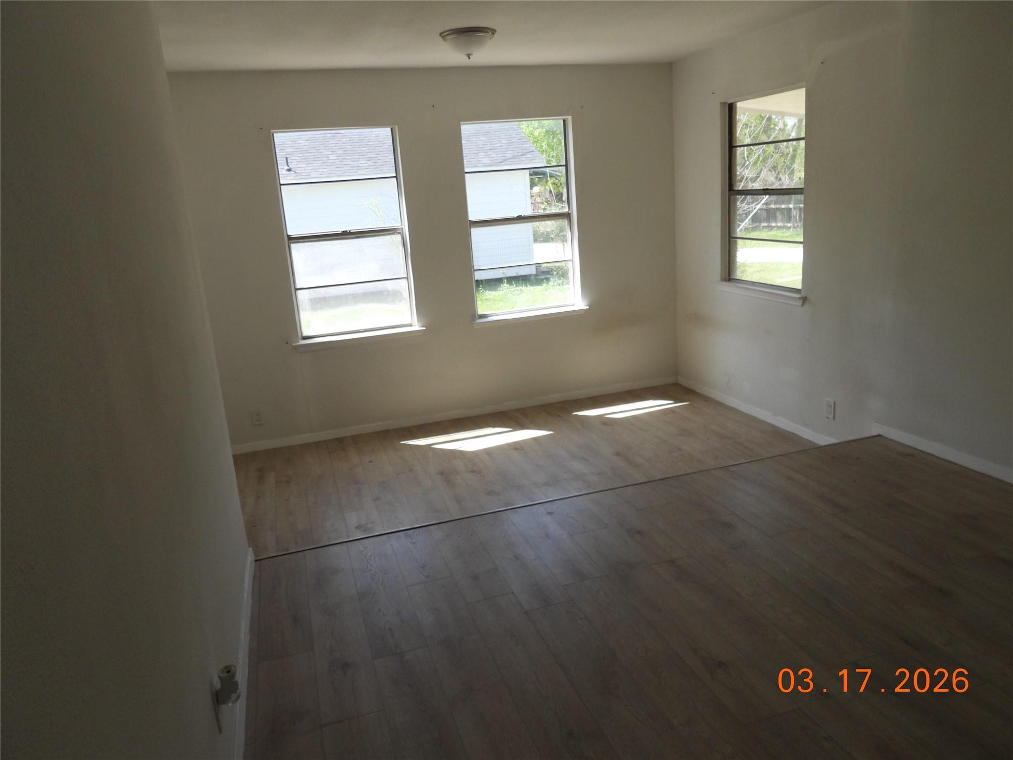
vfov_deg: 56.8
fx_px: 702
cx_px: 506
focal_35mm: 24
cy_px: 380
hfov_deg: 71.6
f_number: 2.8
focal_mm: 4.3
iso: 100
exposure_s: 1/320
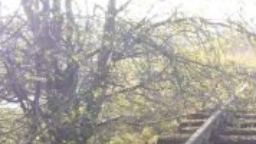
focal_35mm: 94
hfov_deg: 21.4
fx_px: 638
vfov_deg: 12.8
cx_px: 292
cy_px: 122
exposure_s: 1/125
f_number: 4
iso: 100
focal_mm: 5.2
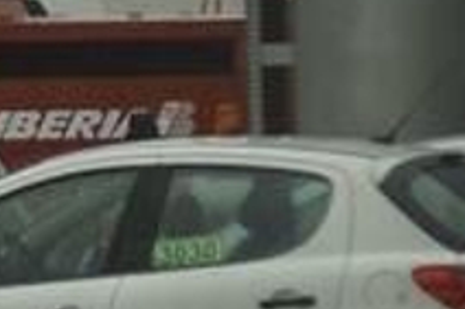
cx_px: -1068
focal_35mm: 905
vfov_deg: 1.5
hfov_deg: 2.3
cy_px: -252
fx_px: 11680
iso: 100
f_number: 4.5
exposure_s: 1/125
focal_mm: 80
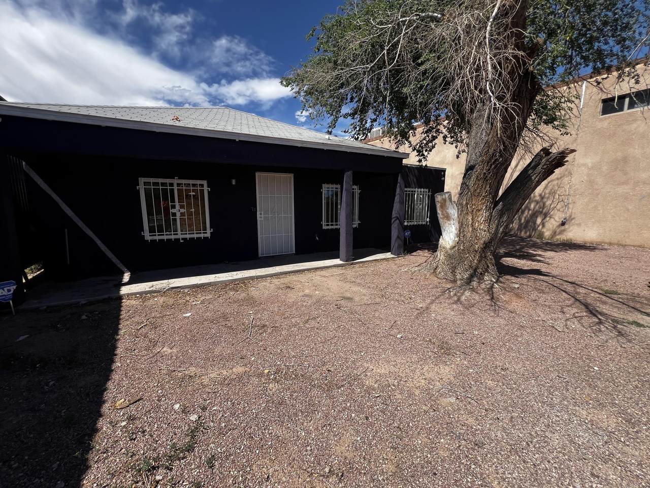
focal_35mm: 13
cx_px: 325
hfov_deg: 106.2
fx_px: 244
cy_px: 244
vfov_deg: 89.9
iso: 32
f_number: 1.8
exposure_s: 1/1393
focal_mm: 1.57
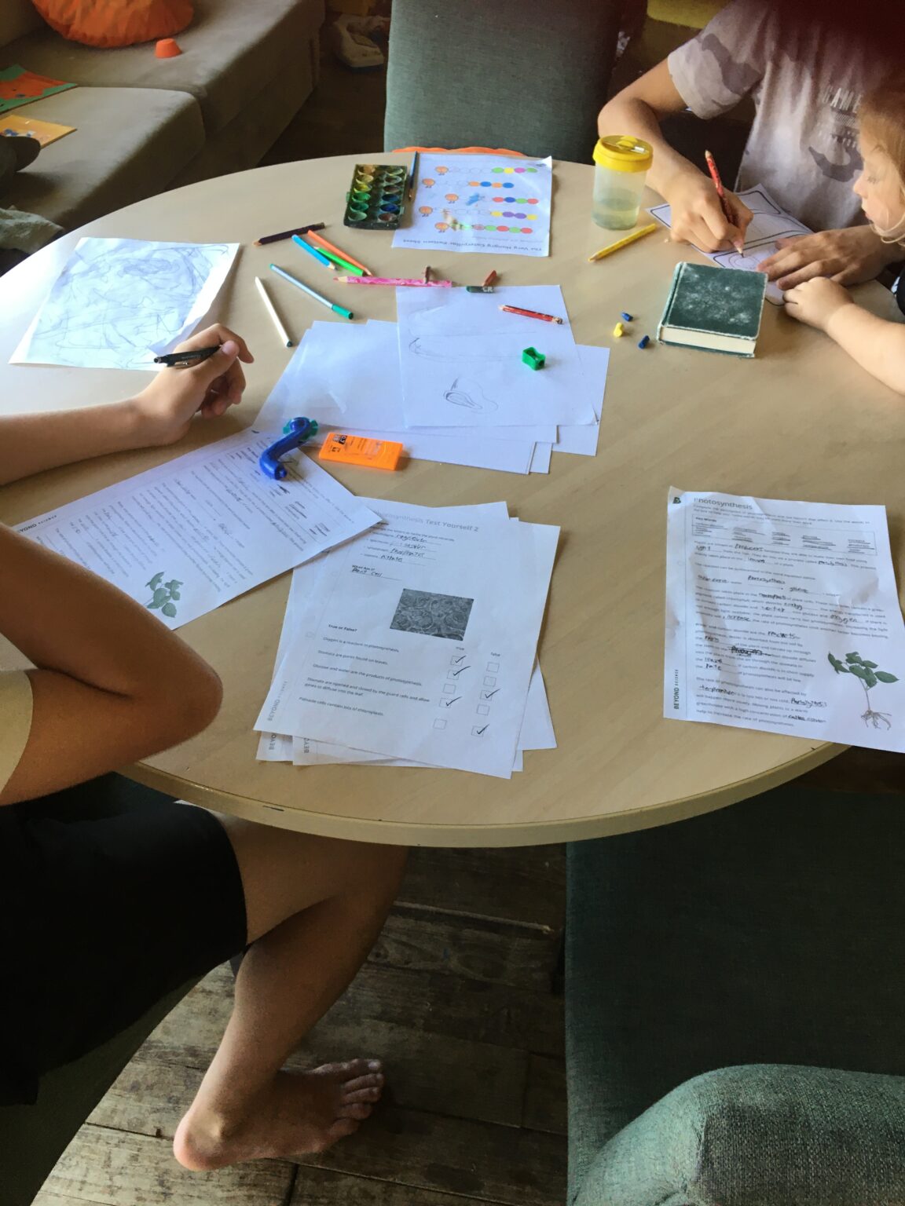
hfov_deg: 48.2
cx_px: 452
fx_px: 1011
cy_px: 603
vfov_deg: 61.7
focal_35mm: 29
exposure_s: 1/33
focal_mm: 4.15
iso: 40
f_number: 2.2
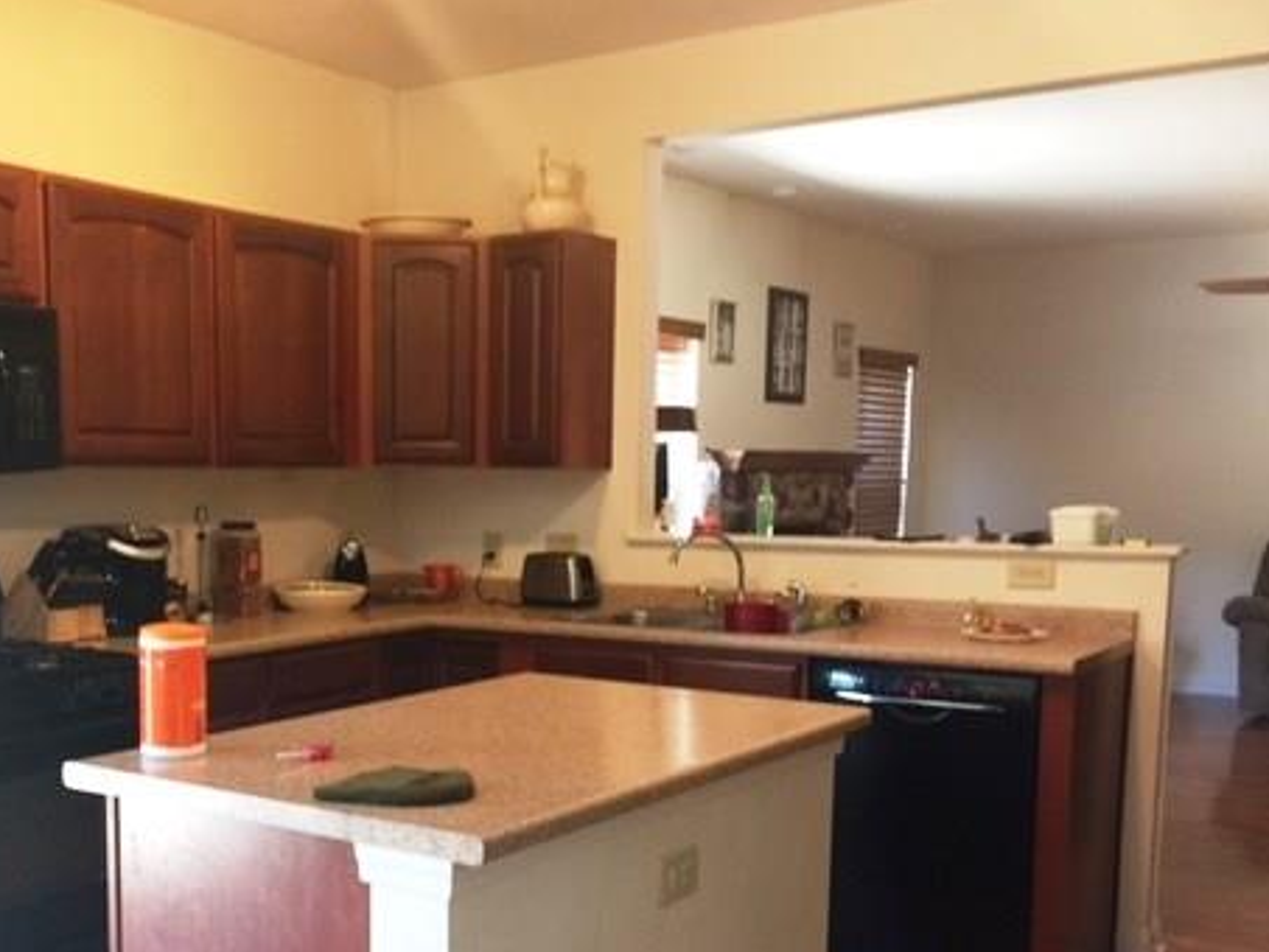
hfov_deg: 45.2
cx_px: 437
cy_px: 664
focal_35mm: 41
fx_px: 1503
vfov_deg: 34.7
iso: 80
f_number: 2.2
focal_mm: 4.15
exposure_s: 1/15
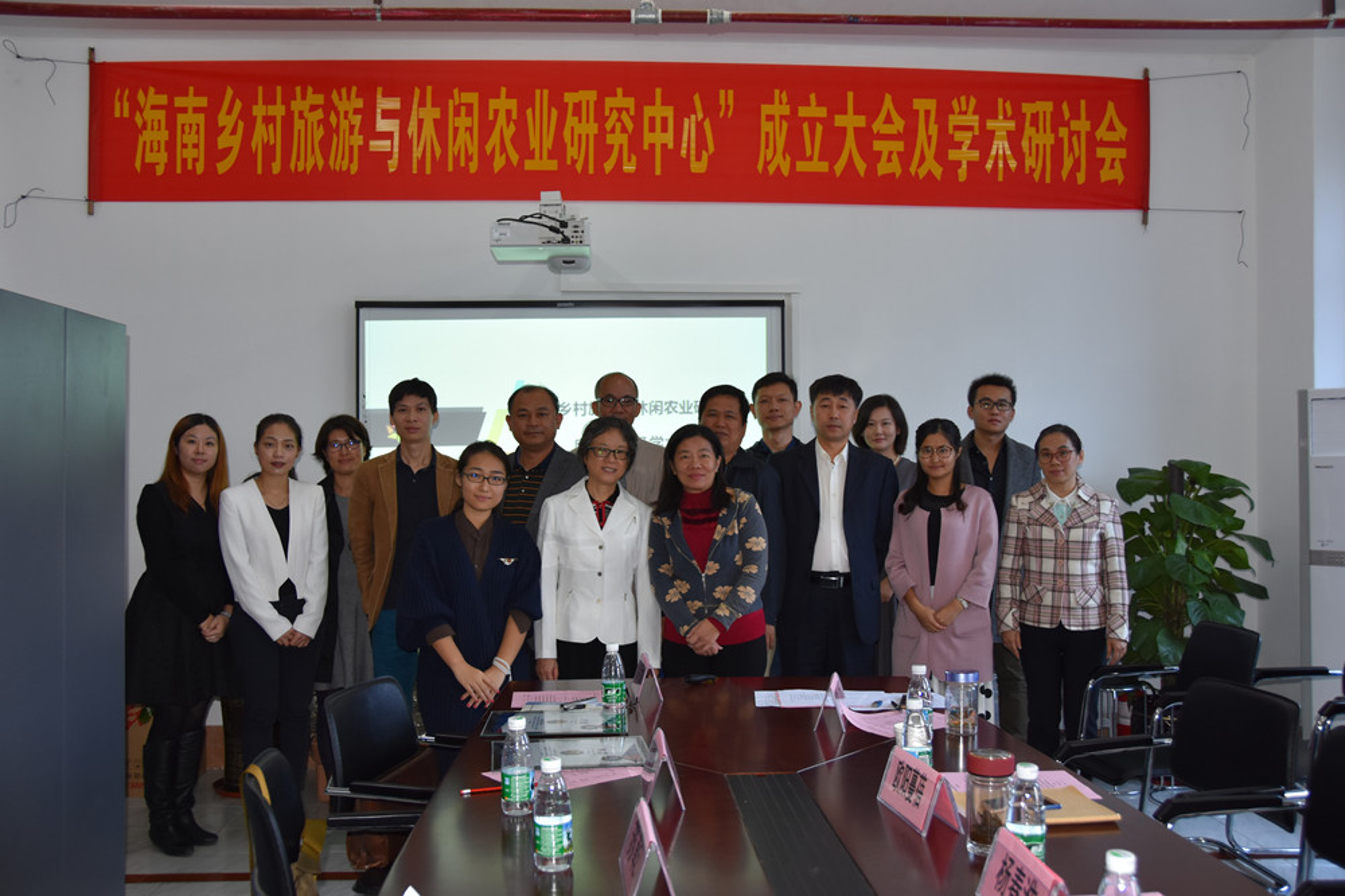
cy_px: 448
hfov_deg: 61.9
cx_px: 672
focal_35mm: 30
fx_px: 1120
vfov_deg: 43.6
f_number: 3.5
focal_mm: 20
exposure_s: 1/80
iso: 400
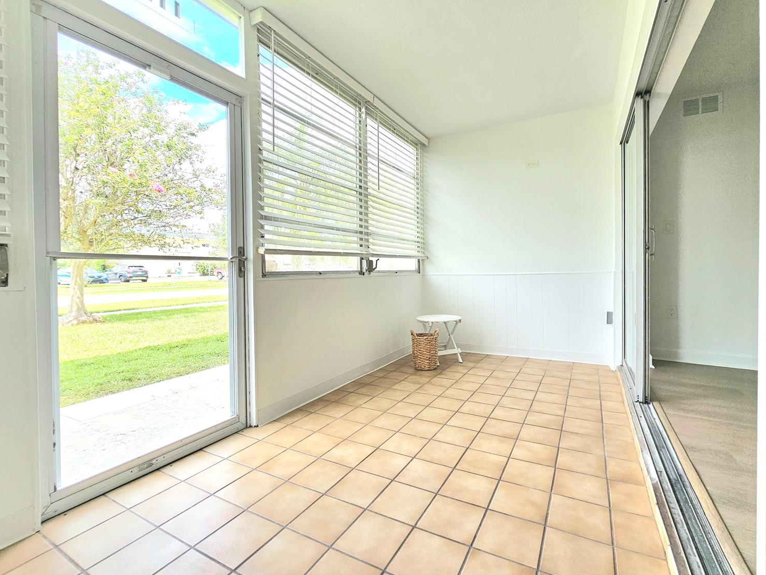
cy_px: 296
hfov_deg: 102.0
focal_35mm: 14
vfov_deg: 85.6
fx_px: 310
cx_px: 406
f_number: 2.2
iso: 50
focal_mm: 2.2
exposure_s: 1/588
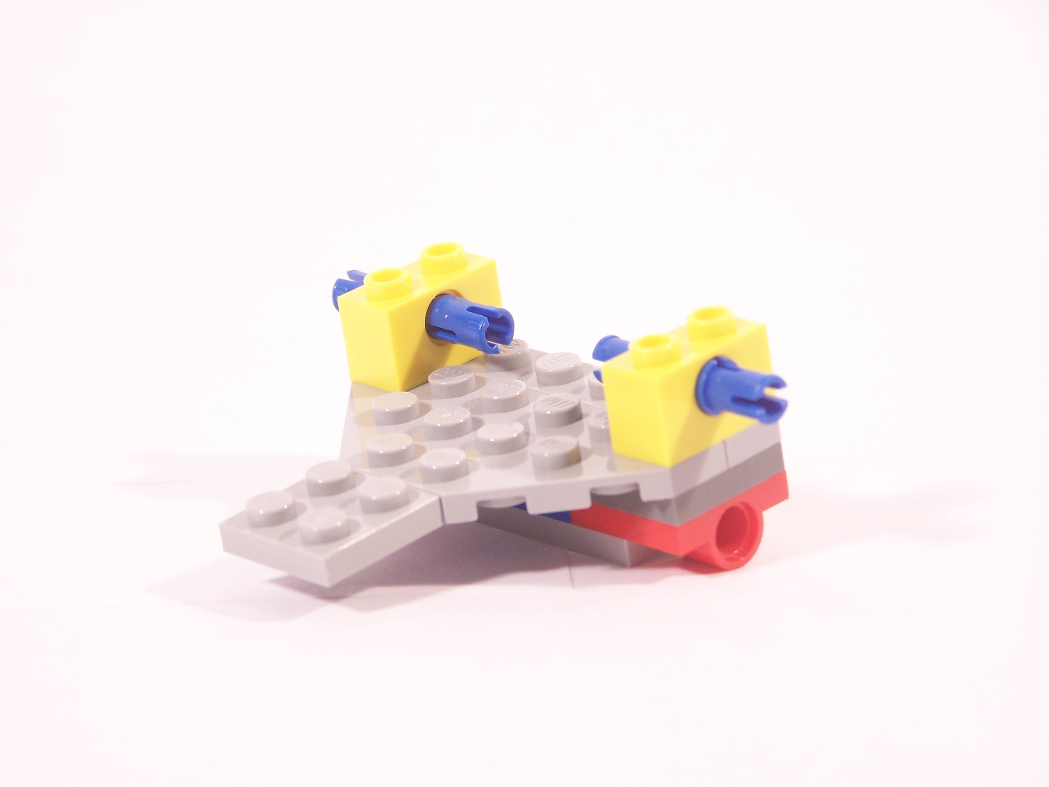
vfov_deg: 10.7
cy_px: 394
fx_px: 4212
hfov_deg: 14.2
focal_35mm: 139
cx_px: 524
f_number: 3.2
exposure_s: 1/10
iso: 100
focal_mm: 23.1
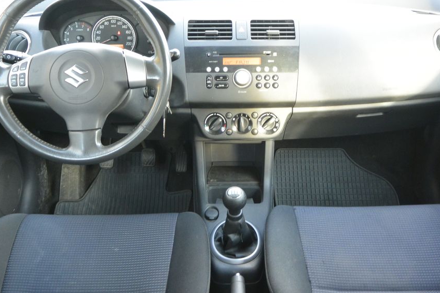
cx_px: 235
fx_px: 428
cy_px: 134
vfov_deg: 37.9
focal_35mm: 35
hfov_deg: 54.4
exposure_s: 1/60
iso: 800
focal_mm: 11
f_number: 3.5
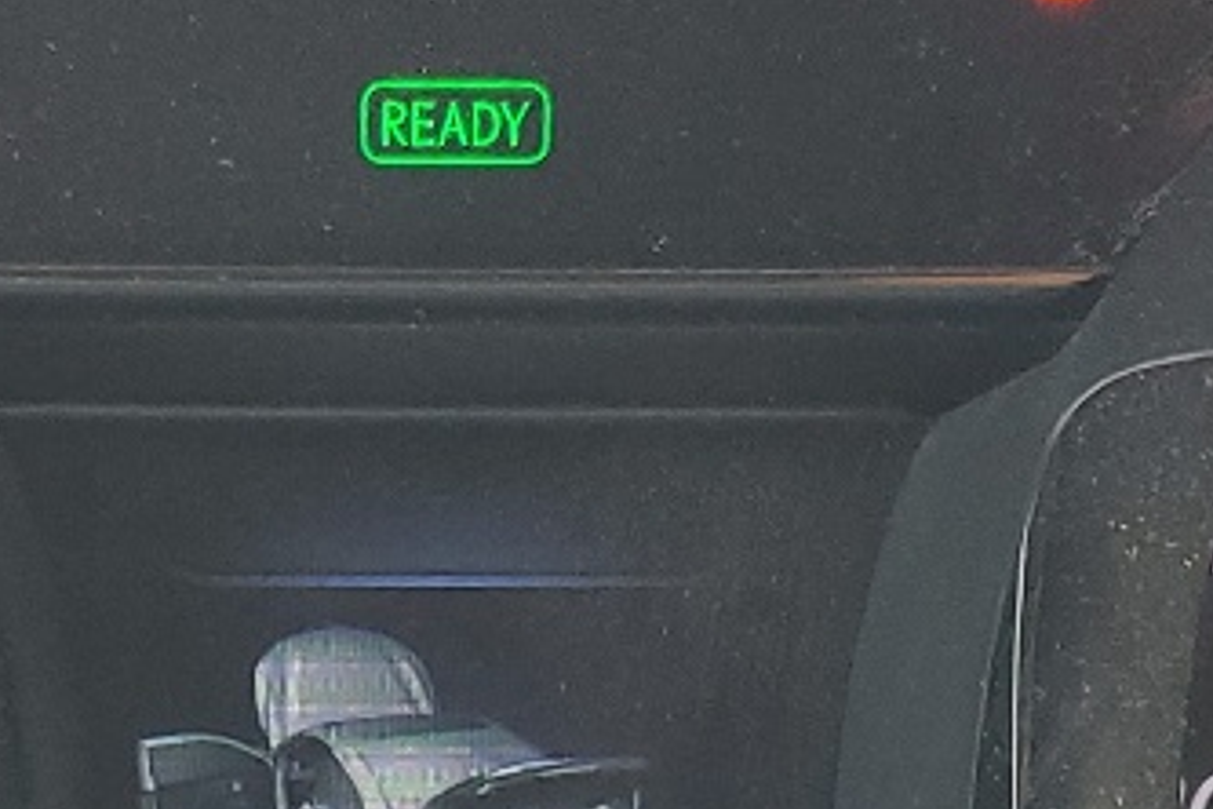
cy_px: 831
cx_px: 182
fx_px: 4380
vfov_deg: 10.5
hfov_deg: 15.6
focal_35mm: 130
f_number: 1.5
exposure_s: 1/60.2
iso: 110
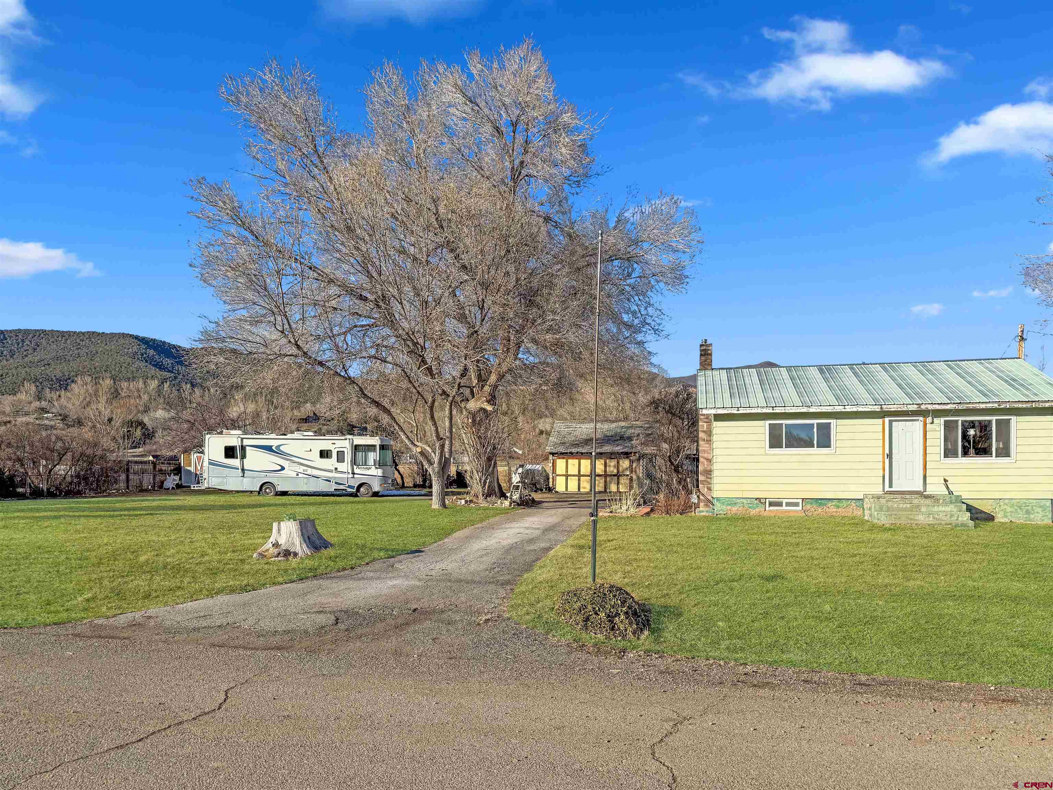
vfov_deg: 56.8
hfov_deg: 71.6
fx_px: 730
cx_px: 526
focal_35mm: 24
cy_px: 395
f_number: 1.8
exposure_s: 1/5000
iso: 80
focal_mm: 6.76
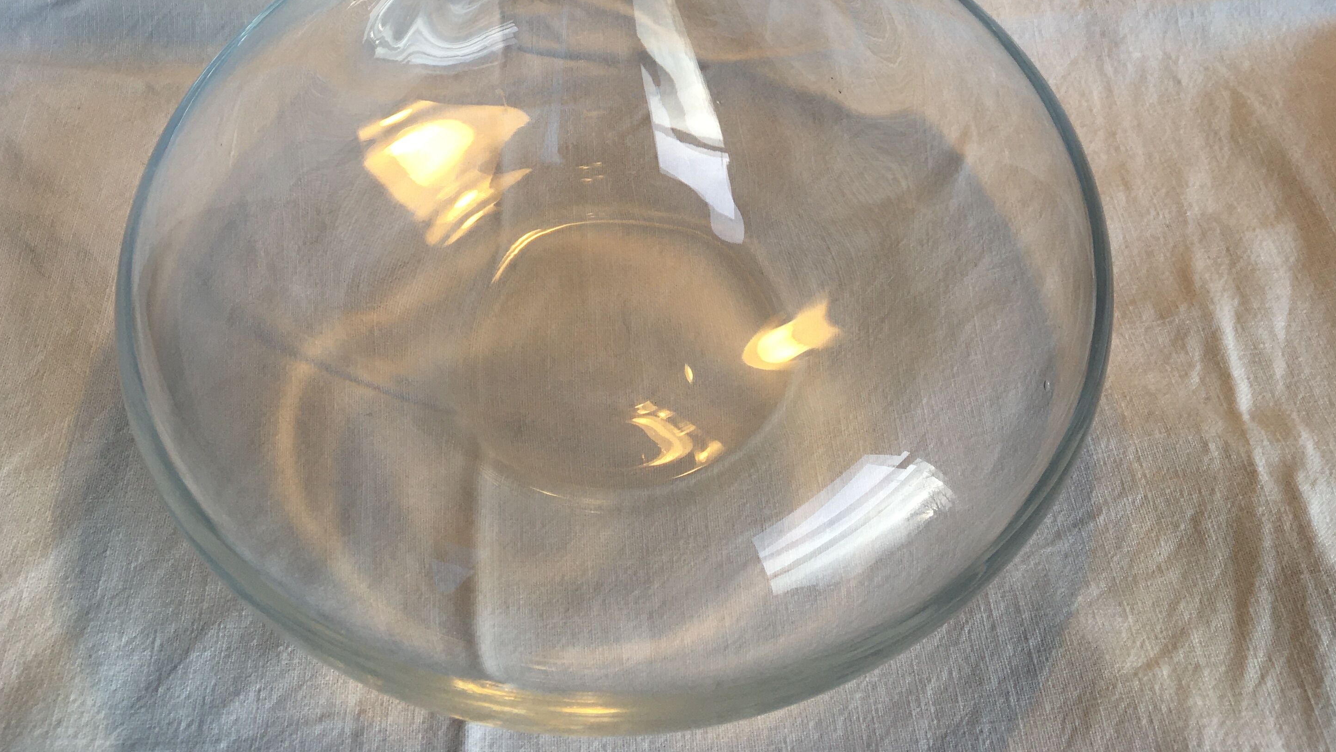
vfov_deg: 24.8
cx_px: 643
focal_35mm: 44
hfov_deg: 46.4
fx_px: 1559
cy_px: -123
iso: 25
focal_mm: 4.15
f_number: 2.2
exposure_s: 1/100
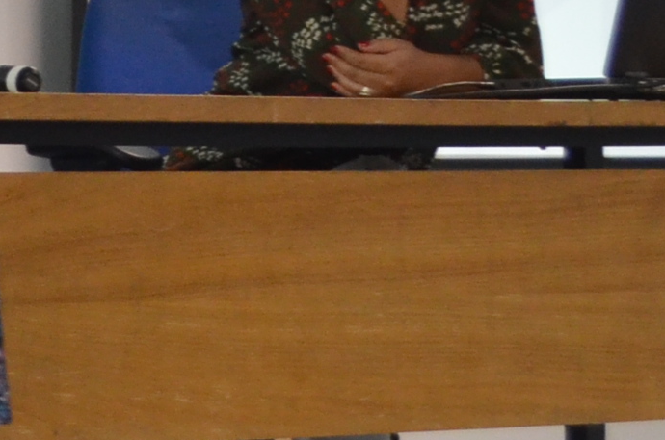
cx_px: -642
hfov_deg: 8.7
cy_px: -131
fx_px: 4148
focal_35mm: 225
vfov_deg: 6.0
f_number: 4.5
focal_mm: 28
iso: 800
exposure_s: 1/30
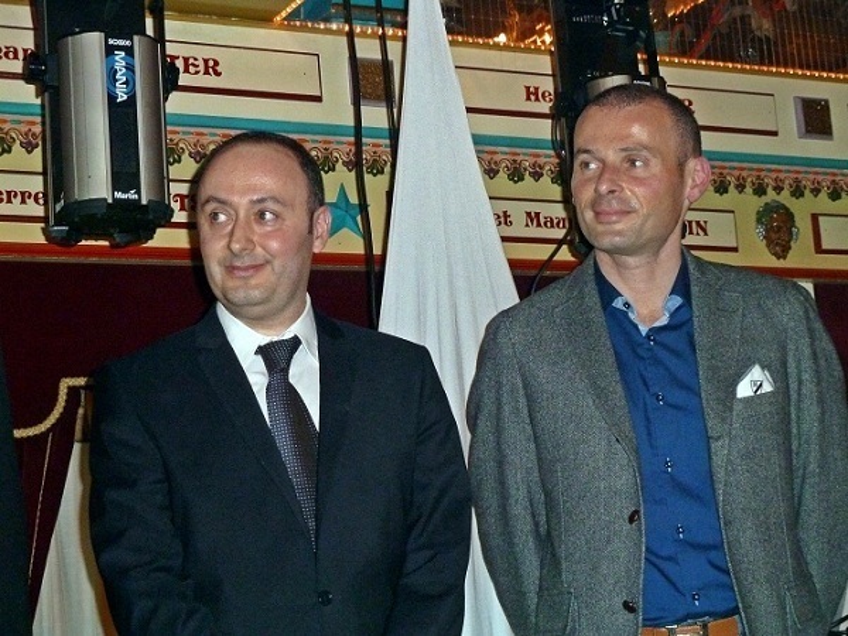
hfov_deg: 27.0
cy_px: 318
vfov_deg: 20.4
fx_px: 1764
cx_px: 424
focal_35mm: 72
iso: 400
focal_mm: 11.9
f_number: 4.1
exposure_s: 1/30
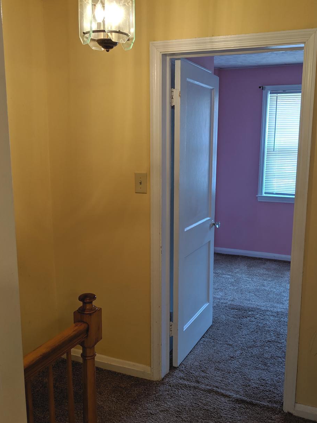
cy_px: 216
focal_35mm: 34
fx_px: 415
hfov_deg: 41.7
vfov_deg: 54.0
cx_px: 175
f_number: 1.8
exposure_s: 1/125
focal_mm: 4.44
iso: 70
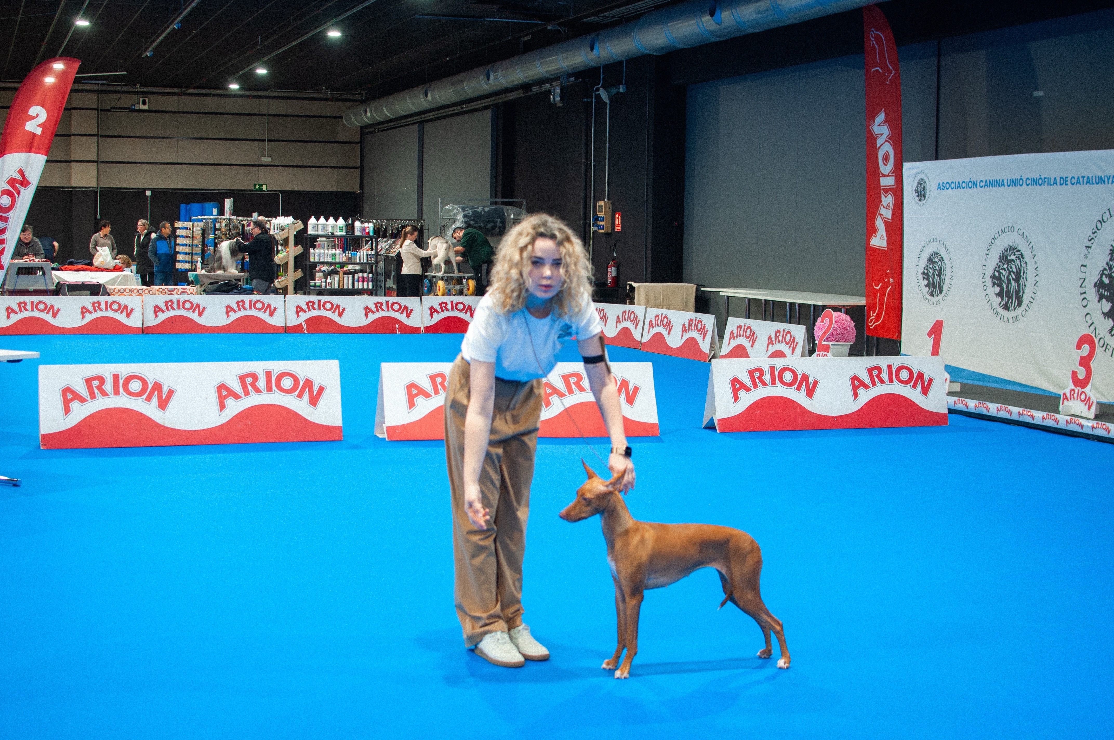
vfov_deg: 25.7
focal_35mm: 52
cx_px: 557
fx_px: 1623
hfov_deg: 37.9
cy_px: 370
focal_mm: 35
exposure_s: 1/60
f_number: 4
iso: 400
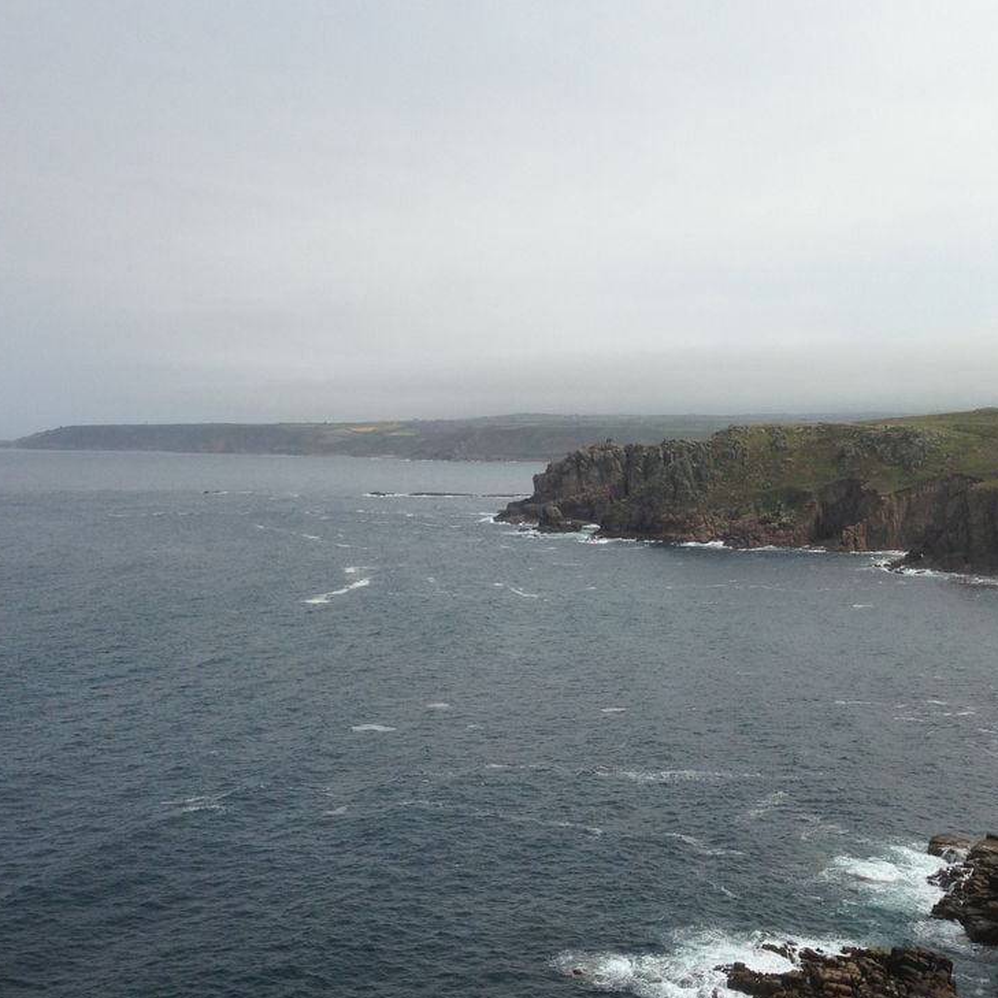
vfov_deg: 35.3
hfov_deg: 35.3
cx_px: 542
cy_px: 527
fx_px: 1566
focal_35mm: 48
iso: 50
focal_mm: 4.12
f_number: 2.4
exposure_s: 1/2857
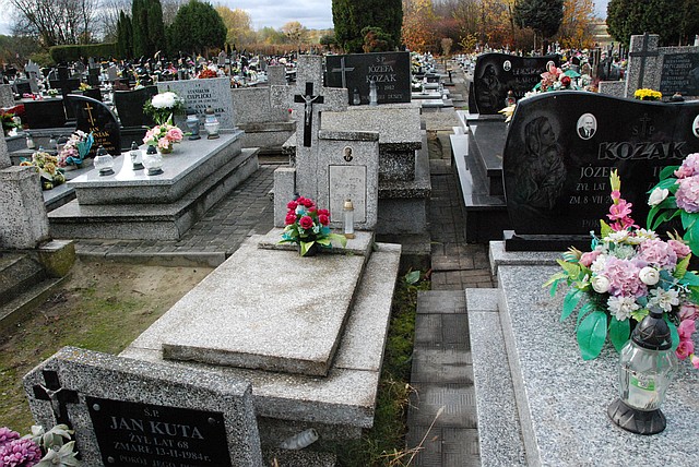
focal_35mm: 27
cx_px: 350
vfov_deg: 48.0
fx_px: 525
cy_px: 234
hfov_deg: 67.3
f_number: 11
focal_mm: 18
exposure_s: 1/500
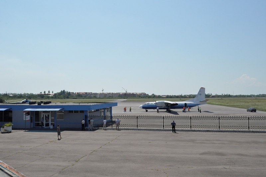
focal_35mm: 33
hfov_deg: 57.3
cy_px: 88
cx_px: 133
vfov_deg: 39.9
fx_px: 243
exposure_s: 1/1000
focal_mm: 22
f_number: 16
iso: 1000
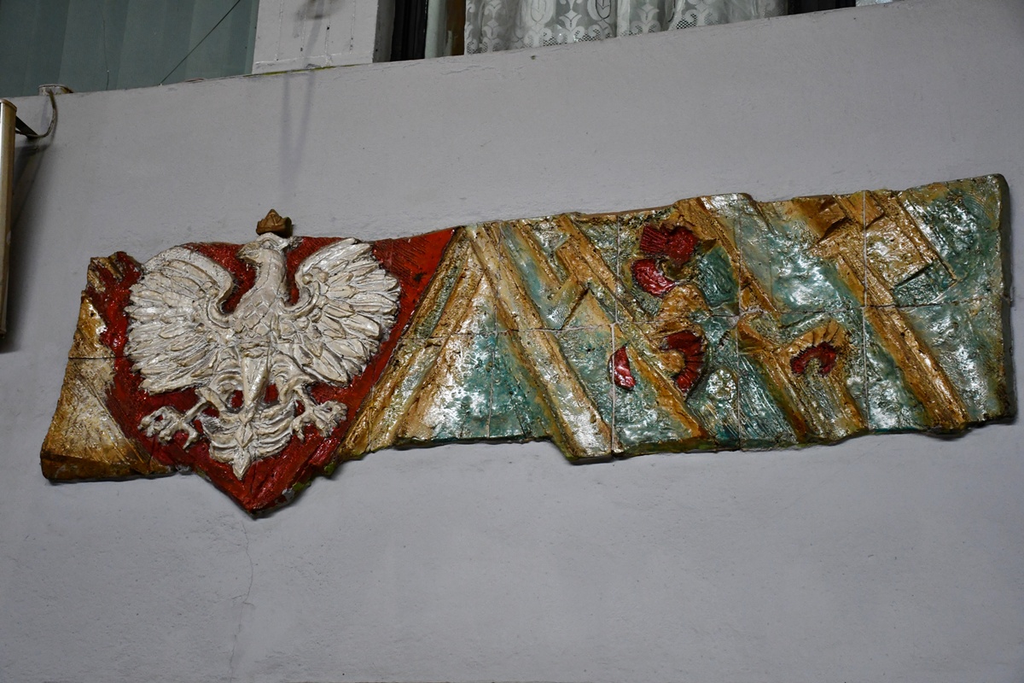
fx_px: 1707
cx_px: 512
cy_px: 342
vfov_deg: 22.6
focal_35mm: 60
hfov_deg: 33.4
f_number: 4.5
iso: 1800
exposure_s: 1/125
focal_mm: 40
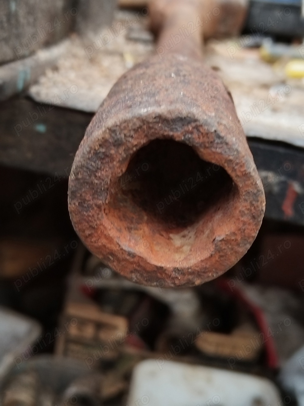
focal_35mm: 47
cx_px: 152
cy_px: 203
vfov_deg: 40.4
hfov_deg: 30.9
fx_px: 551
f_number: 1.9
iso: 1679
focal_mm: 4.95
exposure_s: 1/25
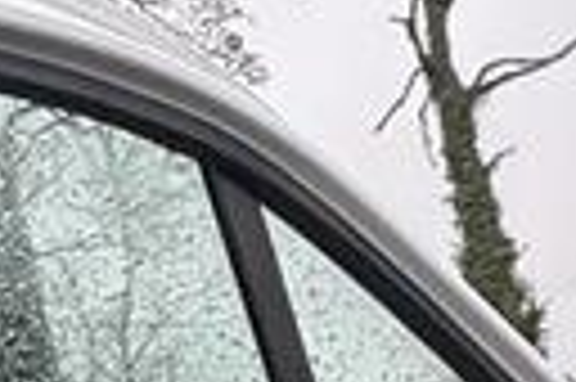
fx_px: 1630
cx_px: 324
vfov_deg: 10.4
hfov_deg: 20.0
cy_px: 1065
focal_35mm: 102
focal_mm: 2.22
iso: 80
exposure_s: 1/99
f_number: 2.2
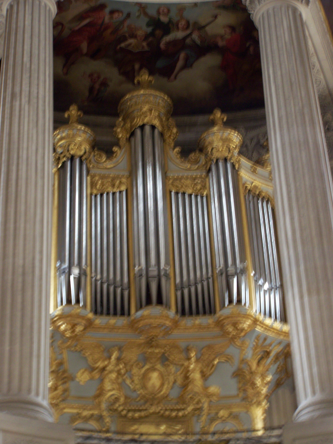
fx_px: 1052
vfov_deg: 23.8
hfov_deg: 18.0
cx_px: 166
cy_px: 222
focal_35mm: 82
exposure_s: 1/8
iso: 160
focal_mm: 13.7
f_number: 3.2
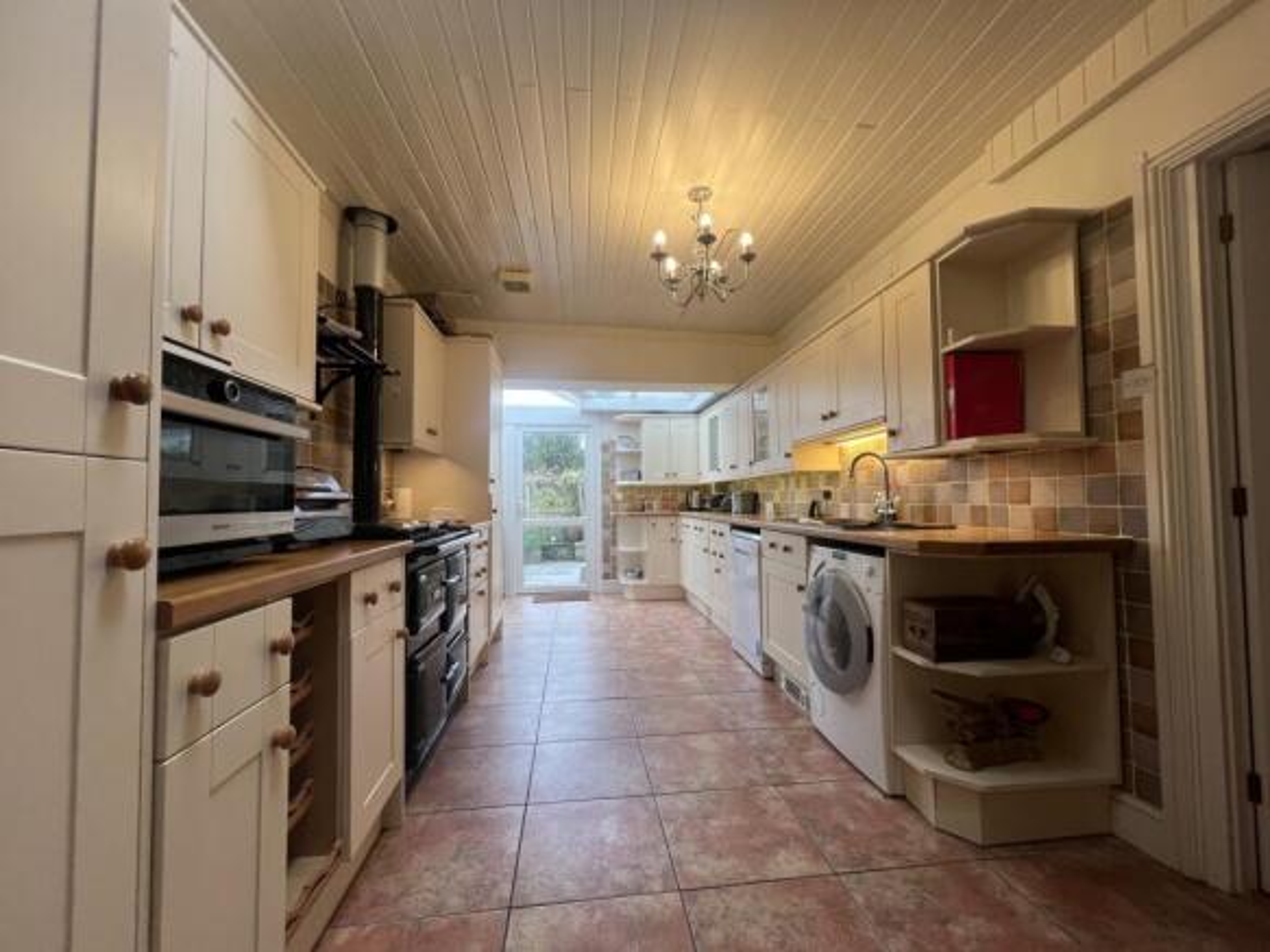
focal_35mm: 13
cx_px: 635
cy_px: 476
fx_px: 477
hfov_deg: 106.2
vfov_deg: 89.9
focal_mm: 1.57
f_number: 1.8
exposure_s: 1/100
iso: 64
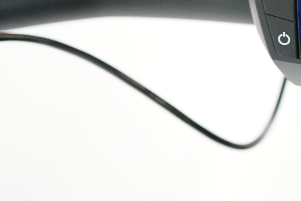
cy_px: -19
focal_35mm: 91
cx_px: 384
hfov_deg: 20.6
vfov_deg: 14.7
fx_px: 761
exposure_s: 1/200
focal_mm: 32
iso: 2500
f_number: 4.5
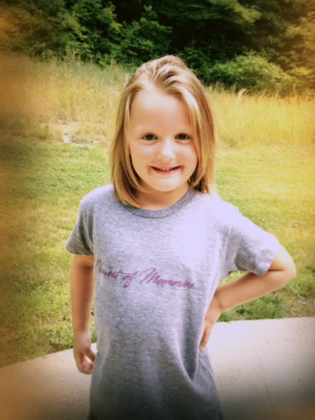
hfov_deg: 40.7
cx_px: 158
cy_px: 210
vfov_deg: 52.6
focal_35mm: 35
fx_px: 425
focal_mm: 4.28
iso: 50
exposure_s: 1/258
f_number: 2.4
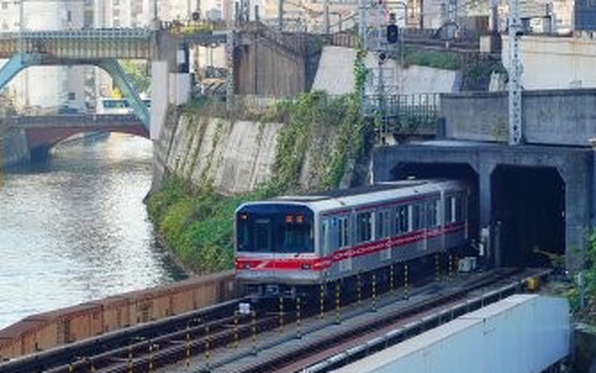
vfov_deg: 9.4
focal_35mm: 140
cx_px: 228
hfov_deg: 14.9
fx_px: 2275
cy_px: 157
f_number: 9
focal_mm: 75
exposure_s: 1/160
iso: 640
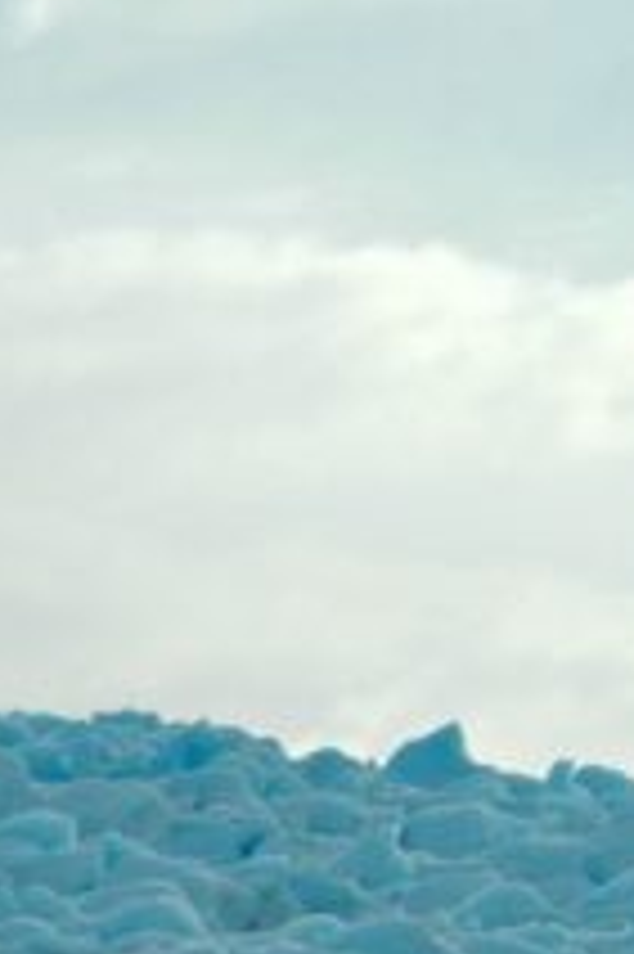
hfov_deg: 3.7
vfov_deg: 5.5
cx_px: 1030
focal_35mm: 373
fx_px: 9869
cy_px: 891
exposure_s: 1/400
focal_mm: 70
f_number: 10
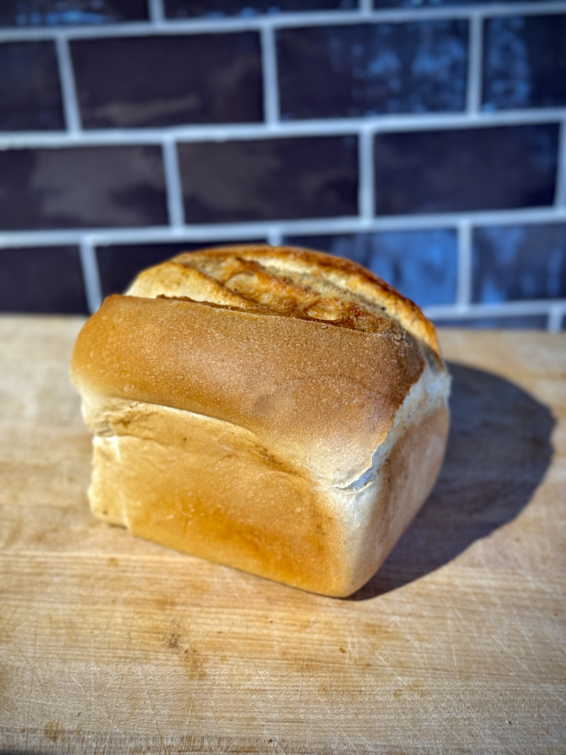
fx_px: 1046
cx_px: 283
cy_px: 378
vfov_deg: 39.7
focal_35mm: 48
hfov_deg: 30.3
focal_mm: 6.76
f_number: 1.78
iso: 80
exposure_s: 1/100
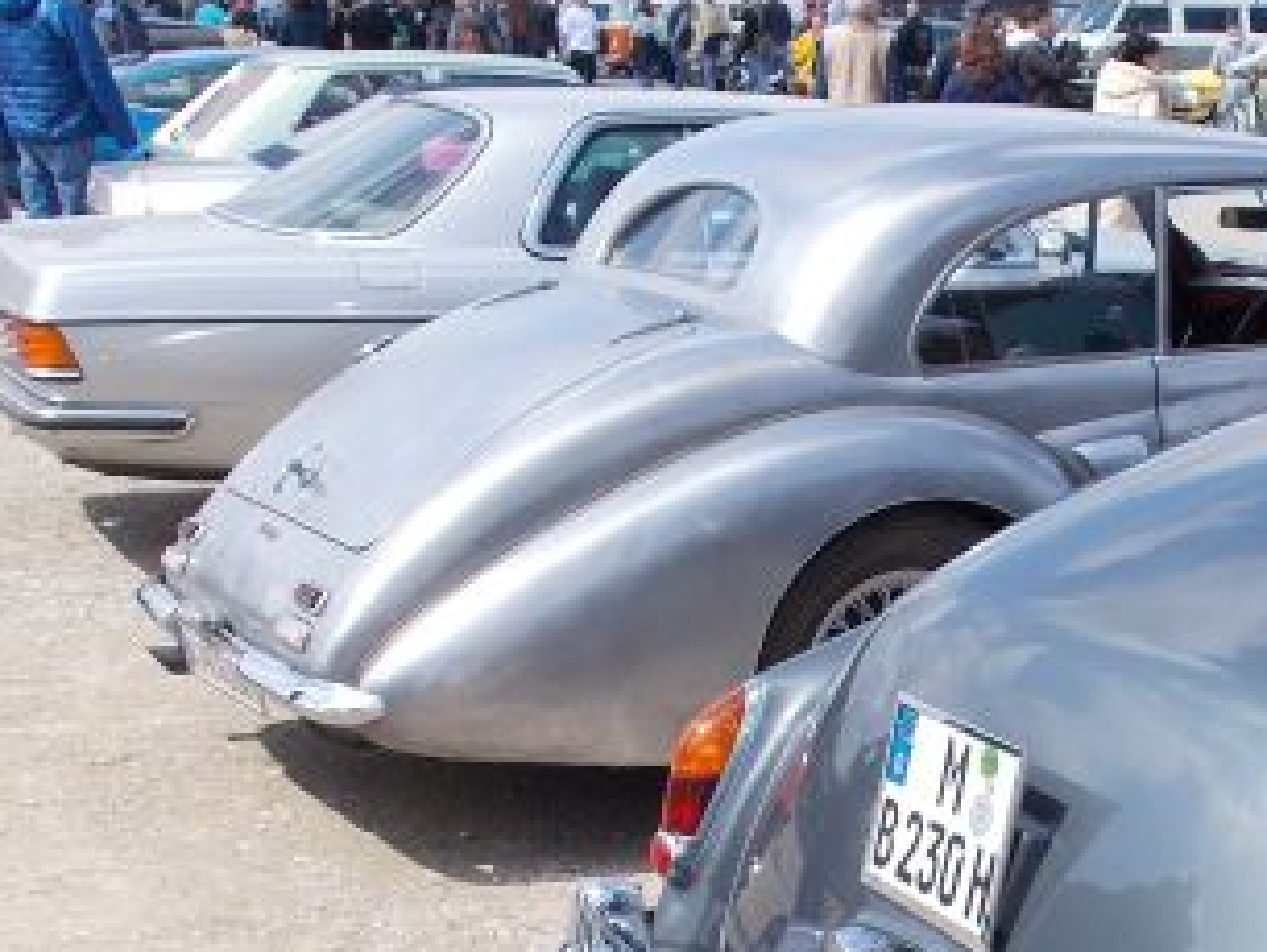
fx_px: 2930
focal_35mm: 80
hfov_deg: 23.9
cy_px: 824
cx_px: 1089
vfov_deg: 18.2
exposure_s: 1/100
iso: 80
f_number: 9.2
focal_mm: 6
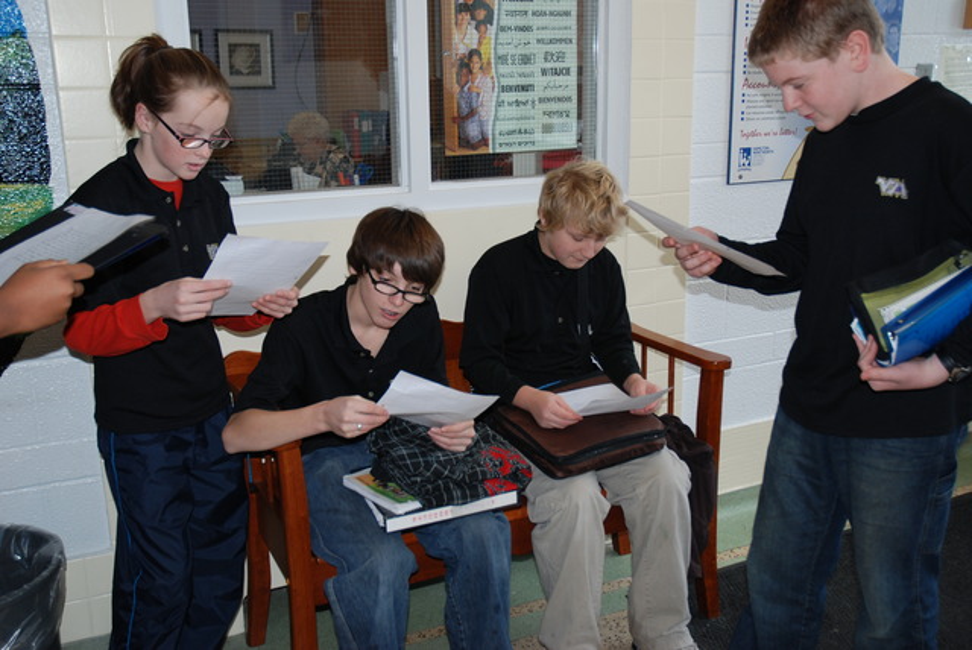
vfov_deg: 35.6
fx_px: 1013
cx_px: 486
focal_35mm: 38
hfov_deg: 51.2
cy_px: 325
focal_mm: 25
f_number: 3.8
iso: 200
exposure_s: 1/60
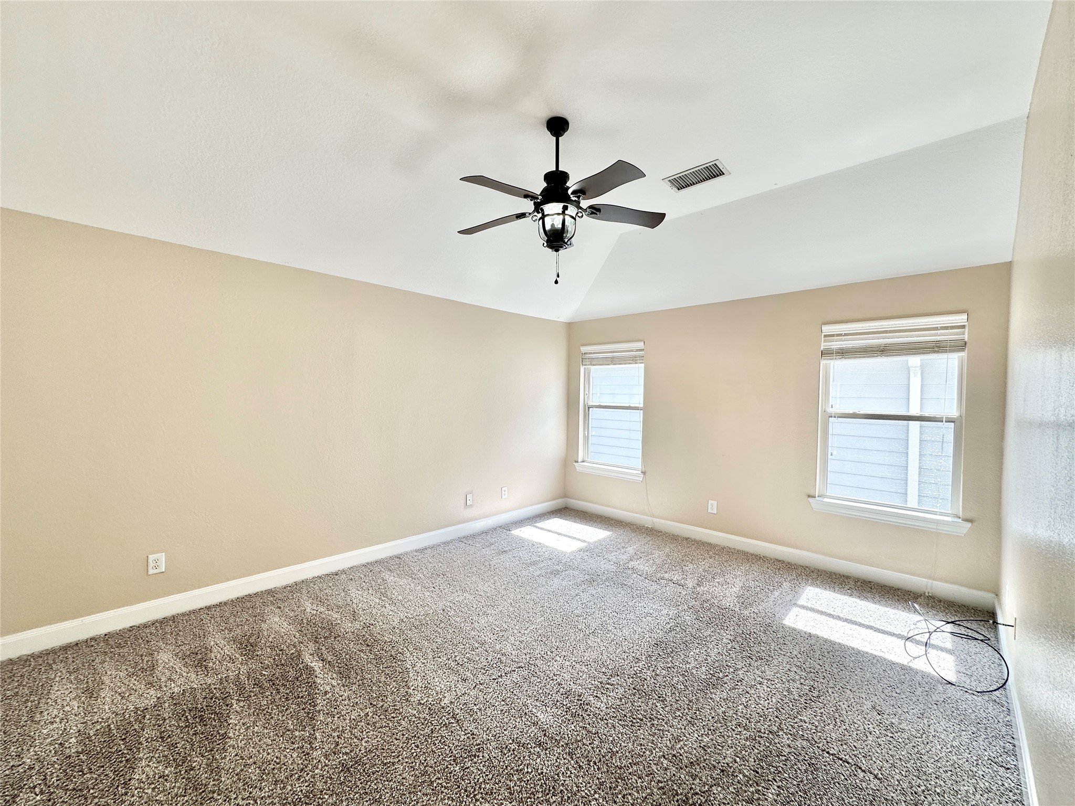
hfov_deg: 102.1
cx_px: 538
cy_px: 403
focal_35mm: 14
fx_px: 435
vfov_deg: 85.7
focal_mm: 2.22
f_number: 2.2
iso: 40
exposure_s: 1/99
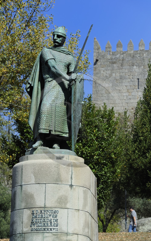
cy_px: 120
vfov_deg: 10.3
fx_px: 1343
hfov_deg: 6.4
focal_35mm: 204
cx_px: 78
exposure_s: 1/200
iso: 200
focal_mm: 200
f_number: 13
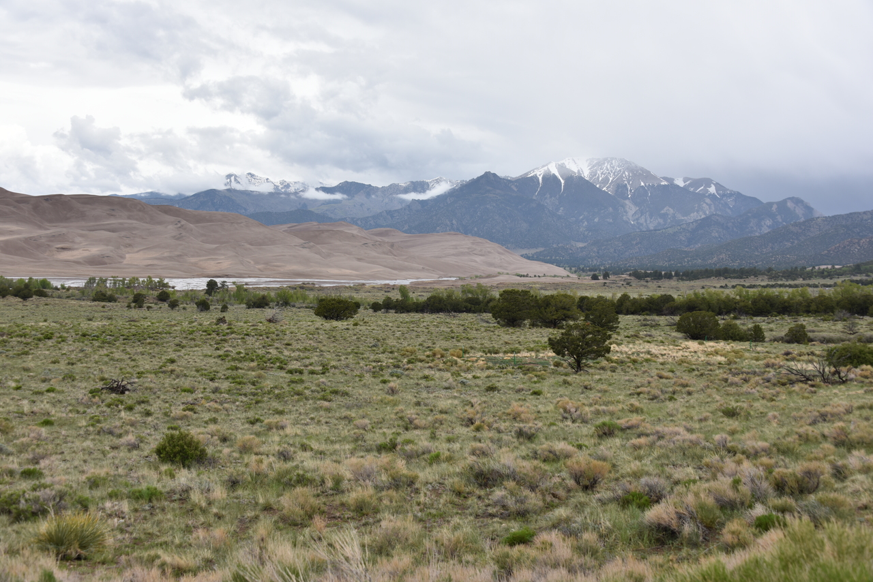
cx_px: 436
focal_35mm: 40
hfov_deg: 48.4
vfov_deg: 33.4
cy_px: 291
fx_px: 970
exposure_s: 1/250
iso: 100
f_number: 8
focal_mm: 40
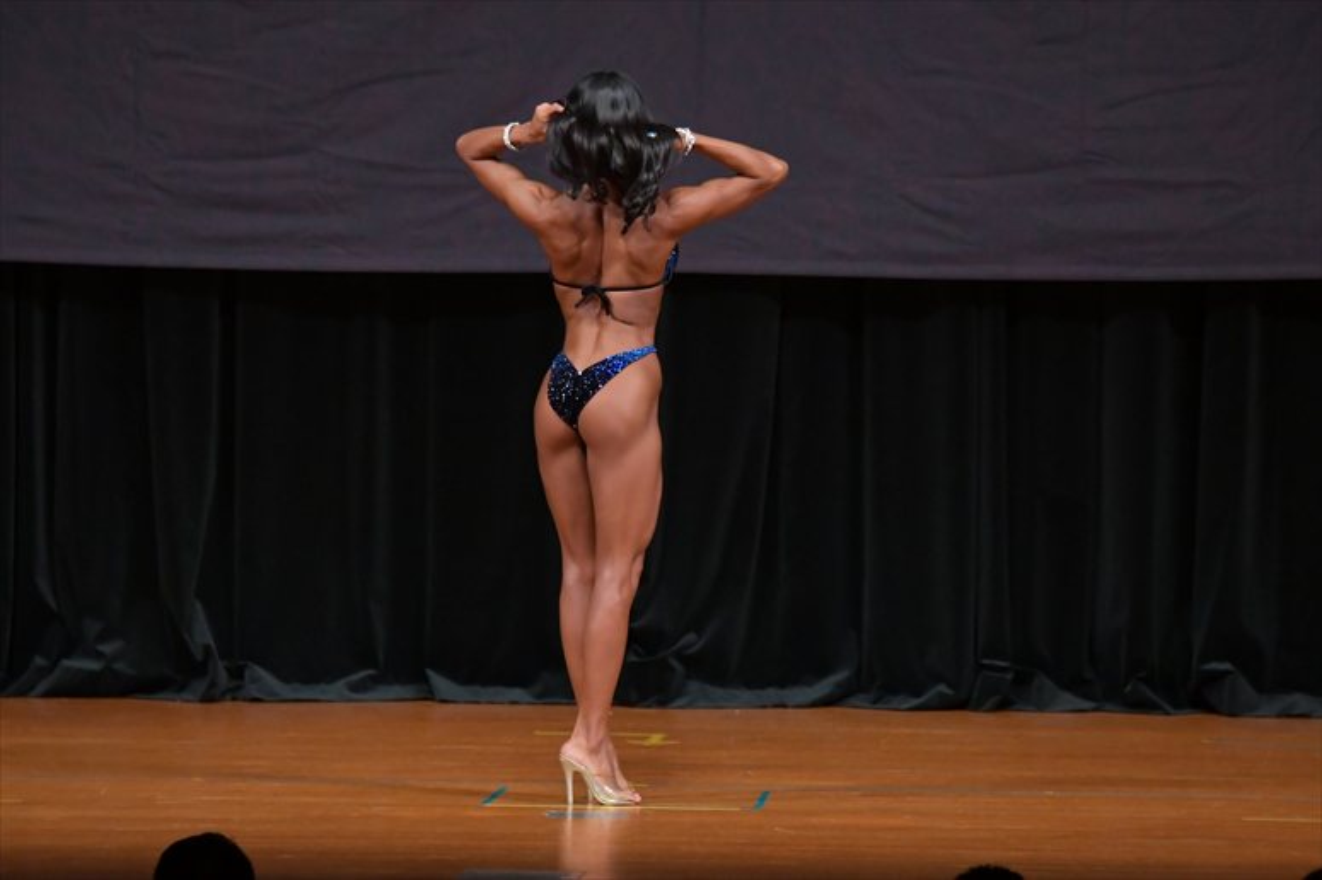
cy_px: 440
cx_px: 661
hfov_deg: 7.2
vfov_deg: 4.8
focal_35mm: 285
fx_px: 10461
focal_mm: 190
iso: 4000
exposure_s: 1/400
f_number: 5.6
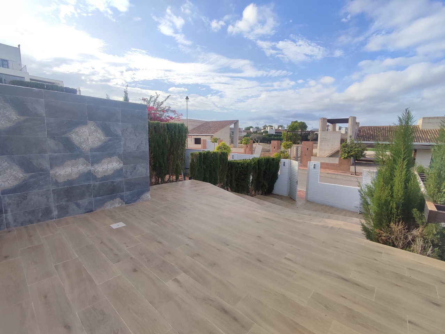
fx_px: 206
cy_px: 167
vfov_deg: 78.2
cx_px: 222
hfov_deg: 94.5
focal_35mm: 16
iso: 50
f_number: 2.2
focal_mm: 1.65
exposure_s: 1/1226
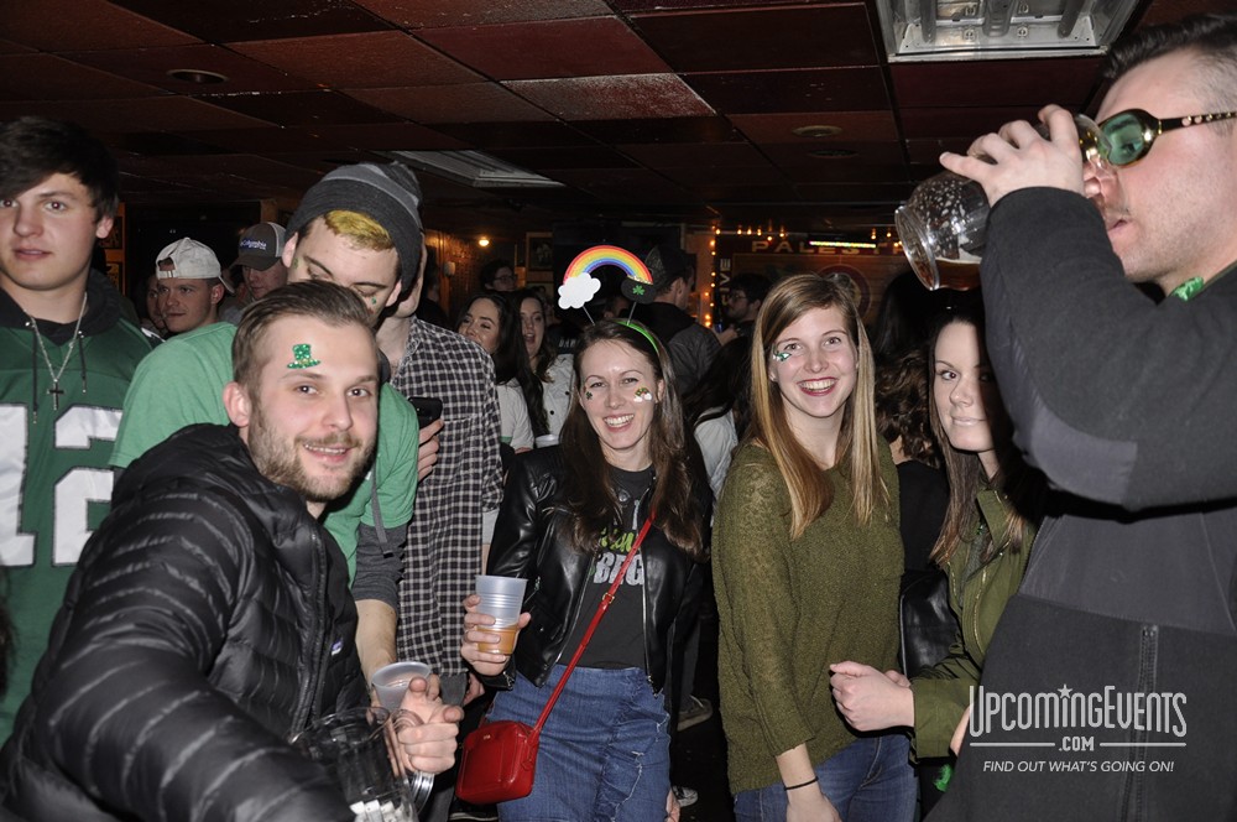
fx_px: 1081
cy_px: 411
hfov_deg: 59.6
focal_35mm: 32
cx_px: 618
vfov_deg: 41.6
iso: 400
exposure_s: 1/60
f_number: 3.8
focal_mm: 21
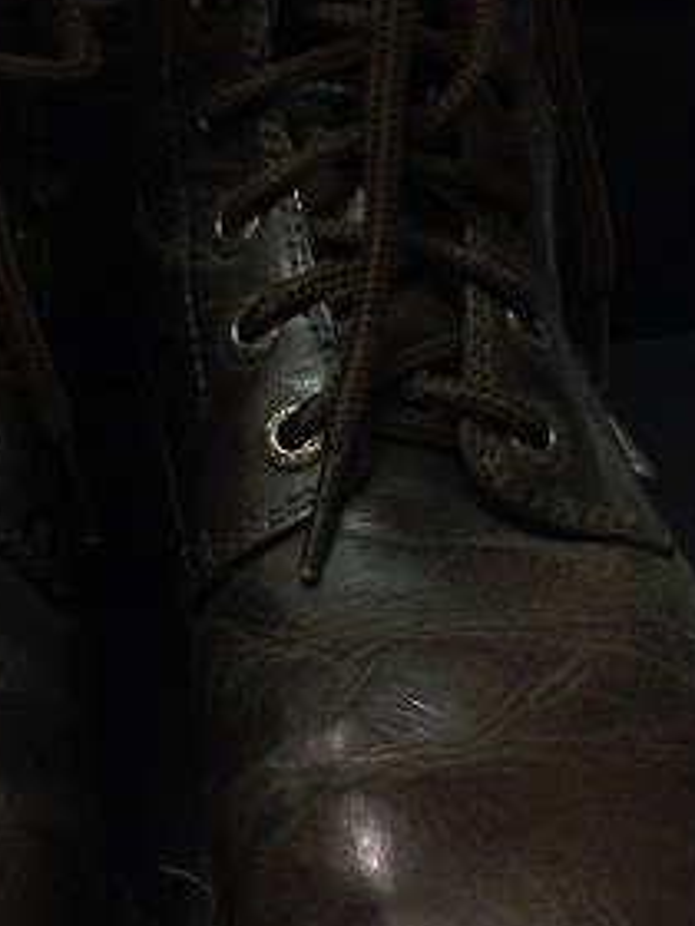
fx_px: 2061
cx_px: 175
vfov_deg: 25.3
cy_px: 498
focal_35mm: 77
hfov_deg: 19.0
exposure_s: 1/17
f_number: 2.4
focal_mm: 4.12
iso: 800
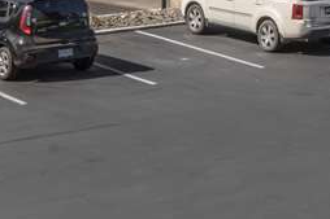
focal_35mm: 109
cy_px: -142
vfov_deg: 11.8
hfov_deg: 17.6
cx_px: 433
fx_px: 998
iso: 250
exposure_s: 1/1000
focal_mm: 27
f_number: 11
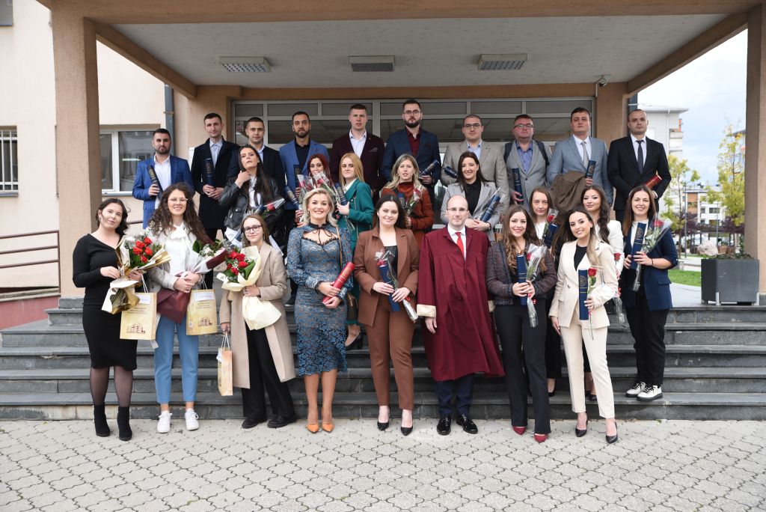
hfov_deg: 53.1
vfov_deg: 36.9
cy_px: 256
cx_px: 383
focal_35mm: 36
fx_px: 766
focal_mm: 36
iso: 400
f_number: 4
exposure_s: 1/160
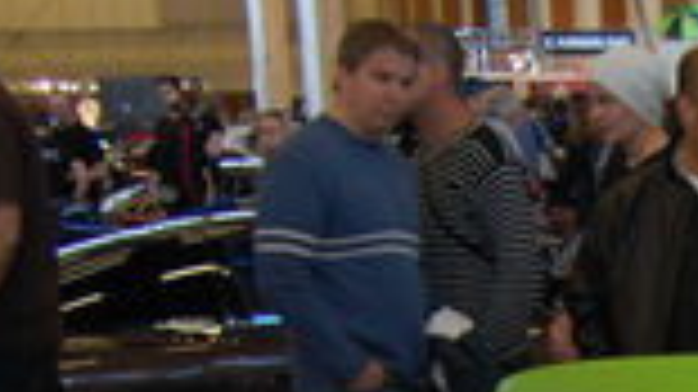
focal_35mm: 117
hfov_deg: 16.2
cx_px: 1139
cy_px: 725
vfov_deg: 9.8
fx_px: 2164
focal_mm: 18
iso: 400
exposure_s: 1/60
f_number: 3.5
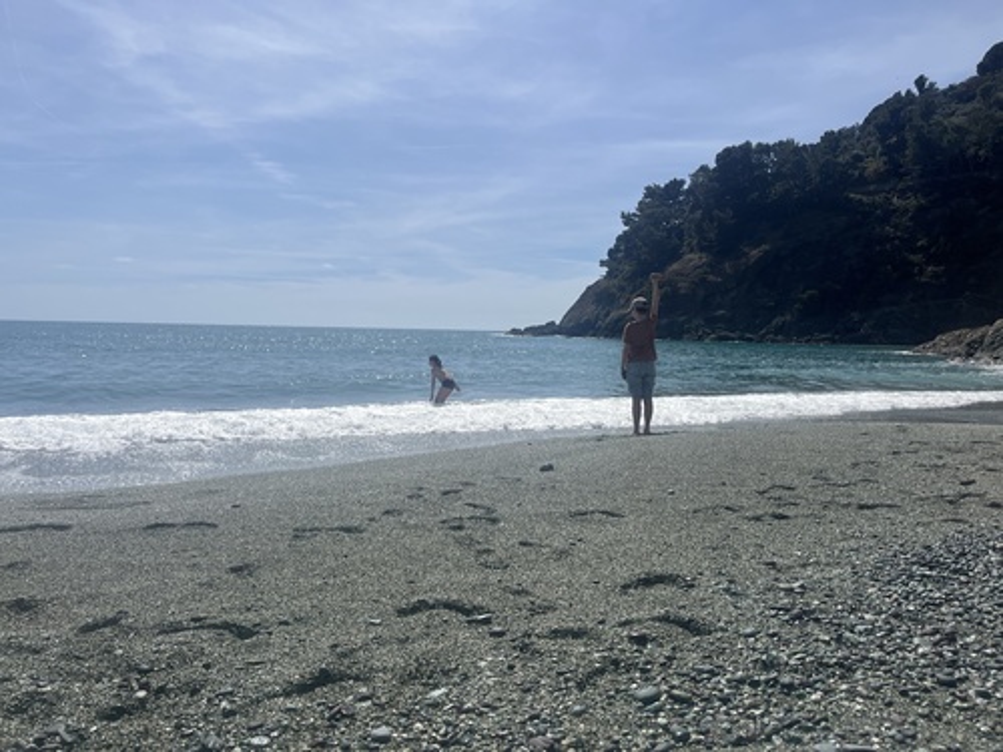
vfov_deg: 53.1
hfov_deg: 67.3
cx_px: 502
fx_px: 753
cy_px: 376
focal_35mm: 26
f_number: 1.6
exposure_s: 1/8403
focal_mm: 5.1
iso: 50
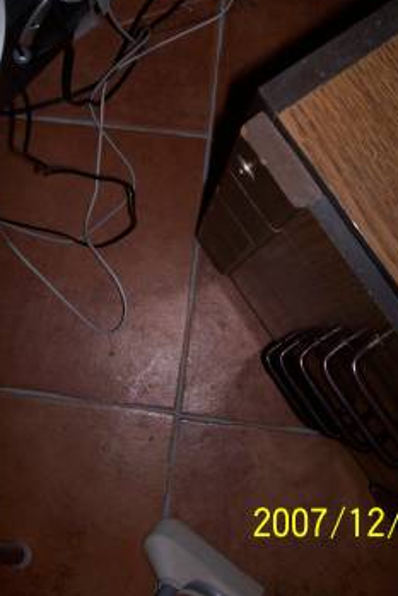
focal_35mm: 54
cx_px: 135
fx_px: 895
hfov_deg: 25.0
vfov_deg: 36.4
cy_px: 184
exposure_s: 1/64
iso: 80
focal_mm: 5.6
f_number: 2.7
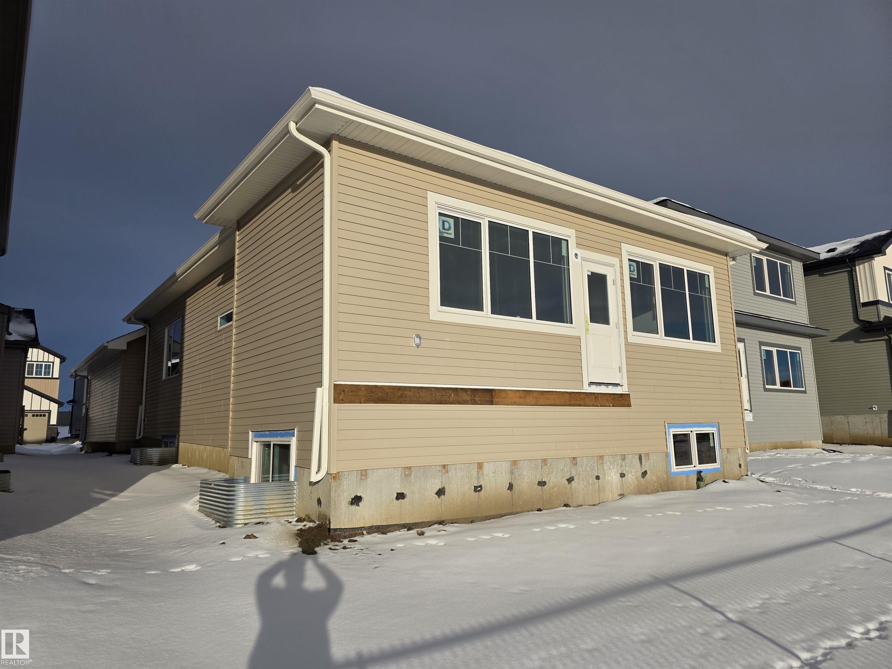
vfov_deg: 58.9
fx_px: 593
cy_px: 334
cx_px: 446
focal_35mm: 23
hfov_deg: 73.9
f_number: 1.7
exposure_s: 1/7944
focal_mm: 6.3
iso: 50
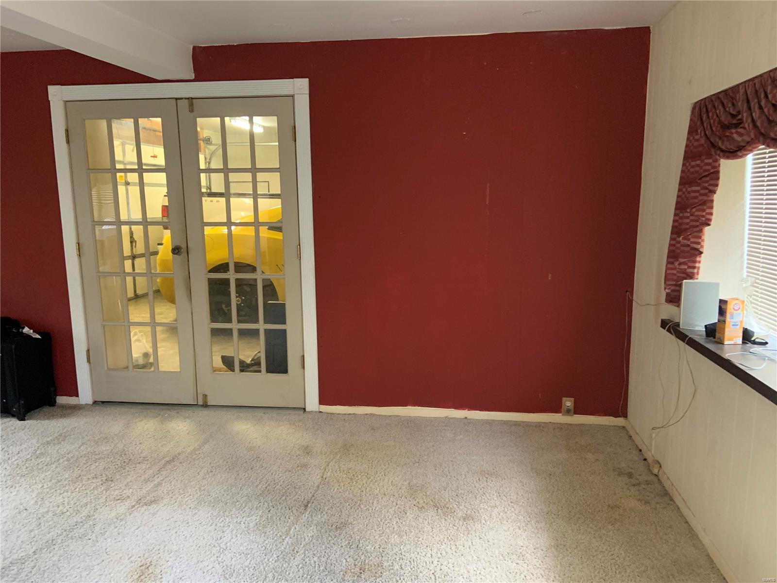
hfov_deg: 67.3
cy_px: 292
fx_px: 584
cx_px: 388
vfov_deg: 53.1
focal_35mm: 26
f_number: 1.8
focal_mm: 4.25
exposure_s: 1/30
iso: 400
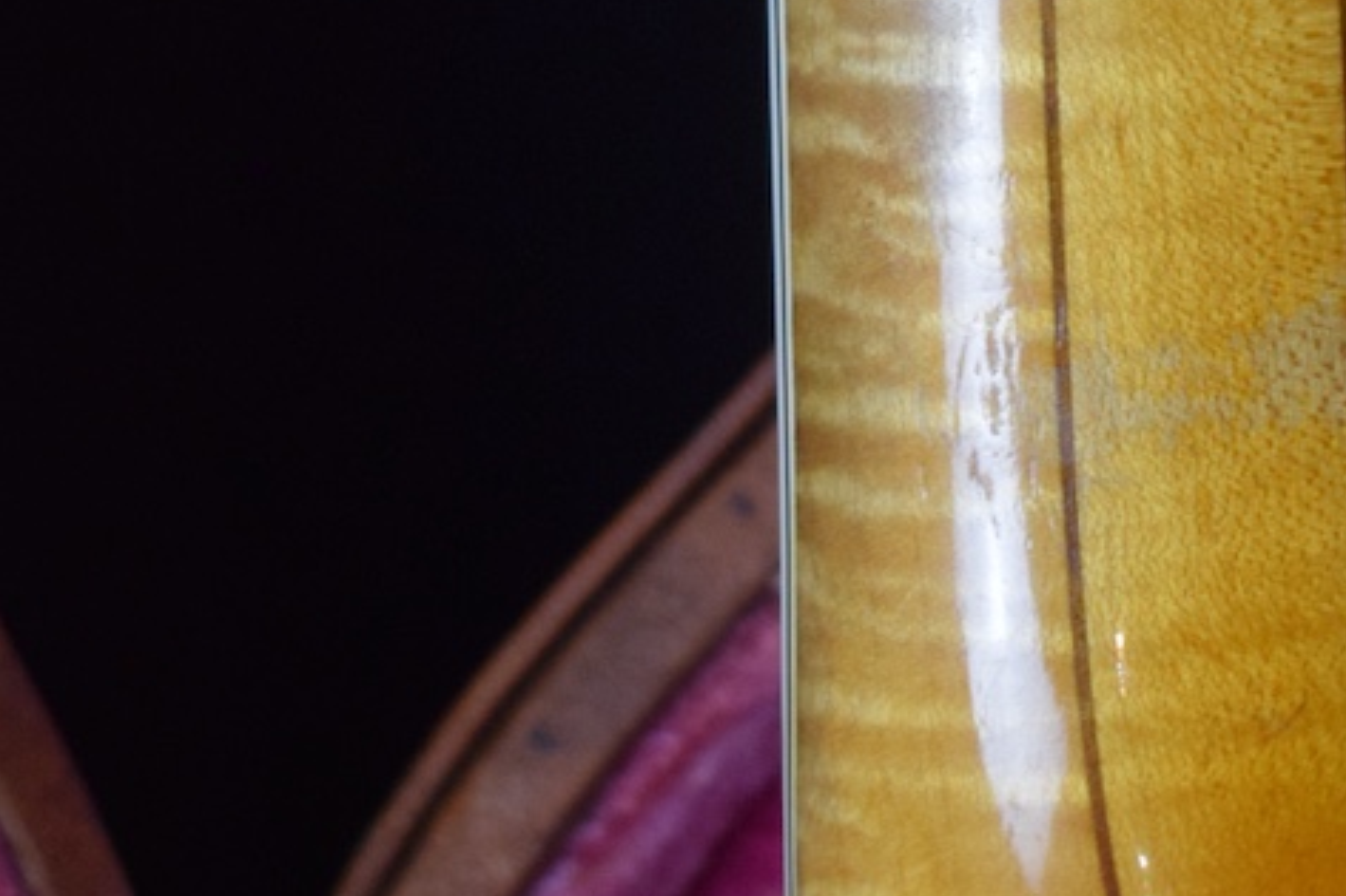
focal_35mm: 200
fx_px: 7475
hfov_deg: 10.3
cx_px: 919
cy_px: -731
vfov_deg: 6.7
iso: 1400
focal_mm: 42
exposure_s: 1/60
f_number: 5
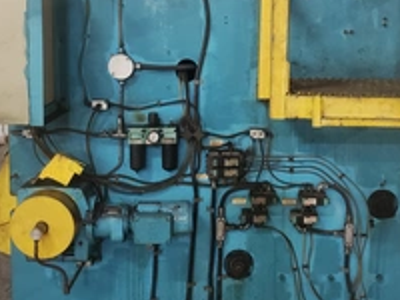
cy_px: 86
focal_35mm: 52
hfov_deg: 36.6
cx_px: 250
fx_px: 601
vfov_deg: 27.7
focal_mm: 4.3
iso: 250
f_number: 1.5
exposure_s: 1/14
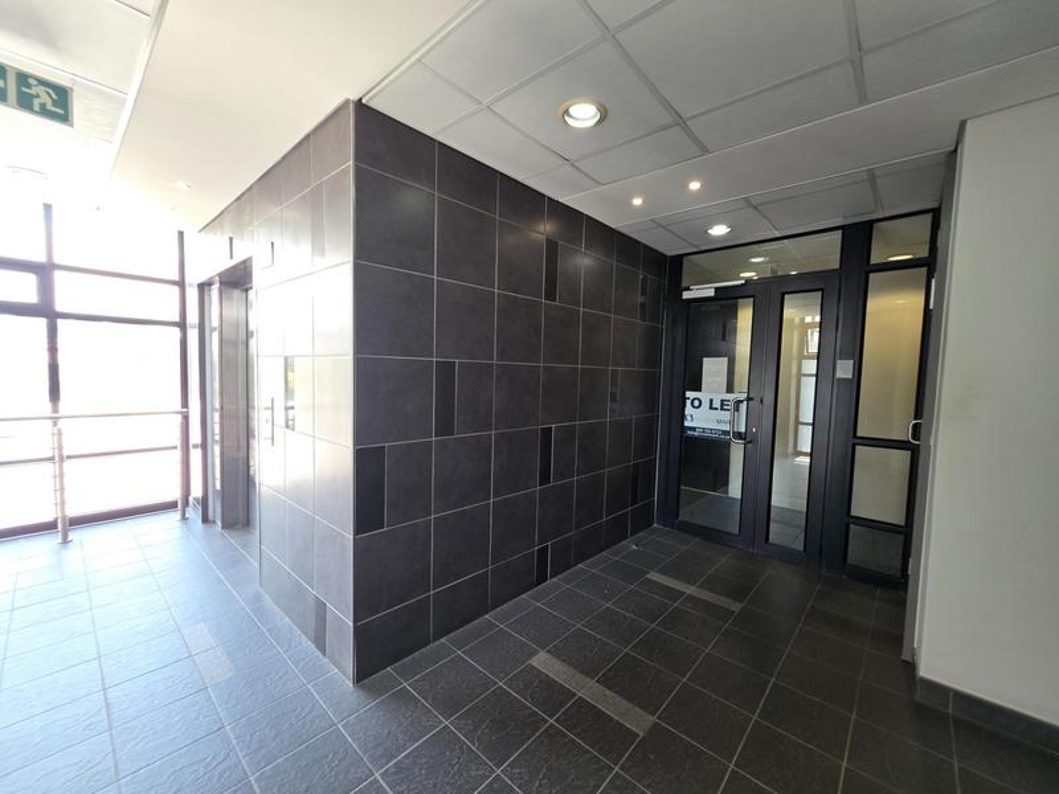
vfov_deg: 89.9
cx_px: 530
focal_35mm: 13
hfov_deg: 106.2
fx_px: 398
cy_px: 397
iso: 125
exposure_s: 1/100
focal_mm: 2.2
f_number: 1.9
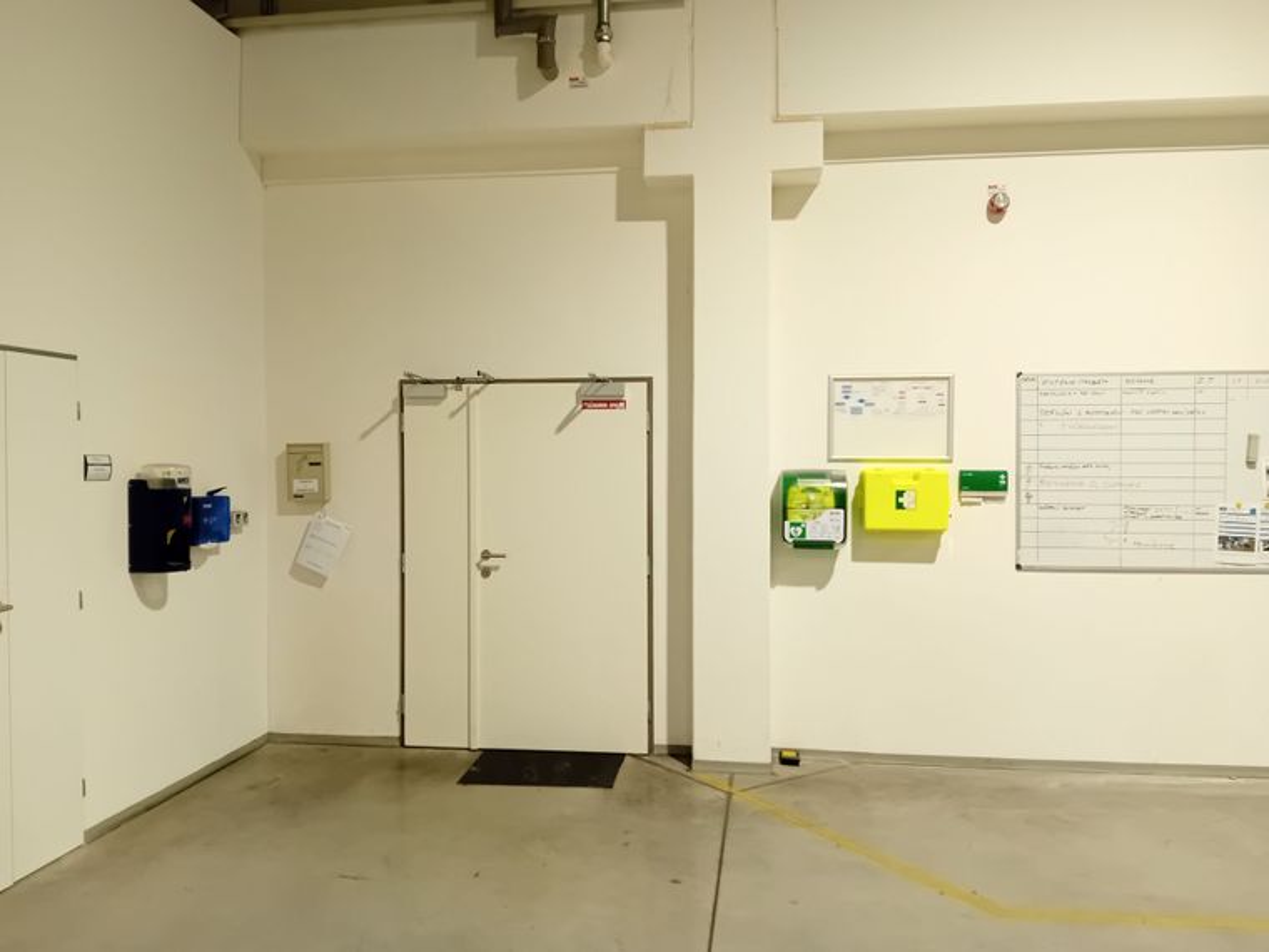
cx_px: 634
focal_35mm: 26
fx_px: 953
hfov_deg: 67.3
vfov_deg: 53.1
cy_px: 476
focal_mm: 3.98
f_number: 1.8
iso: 400
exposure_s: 1/33.3
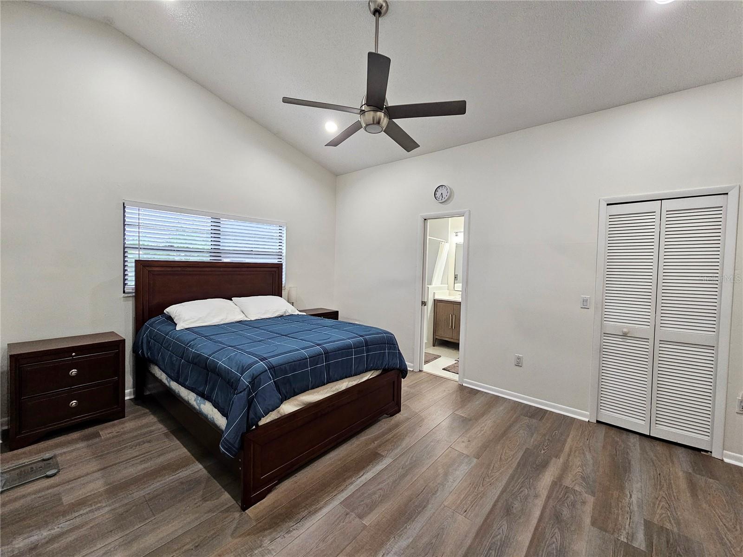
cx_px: 372
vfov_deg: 89.9
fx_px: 279
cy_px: 278
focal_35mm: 13
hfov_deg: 106.2
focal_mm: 2.2
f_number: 2.2
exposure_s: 1/60
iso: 250
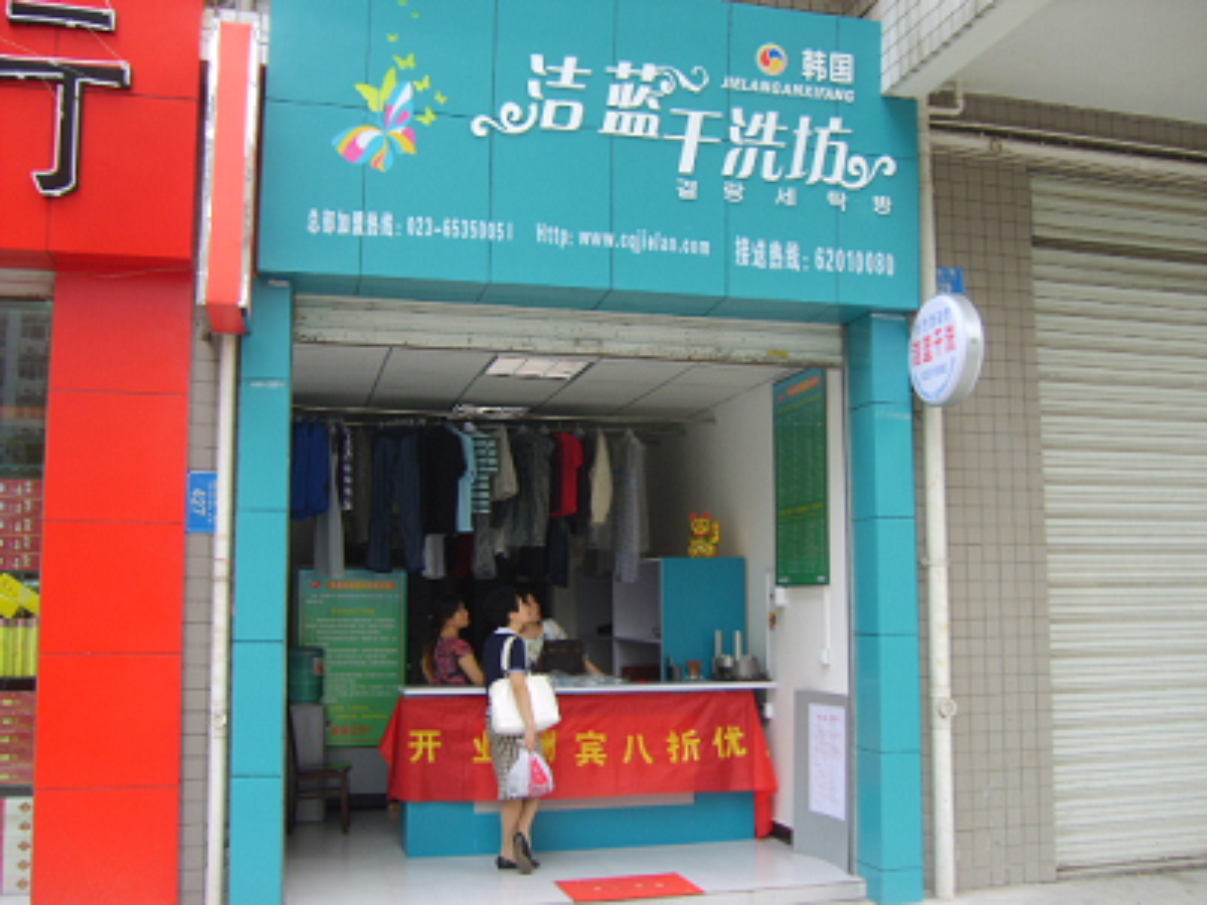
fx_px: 1220
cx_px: 604
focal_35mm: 35
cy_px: 452
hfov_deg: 52.6
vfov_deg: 40.7
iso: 50
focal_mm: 5.8
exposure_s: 1/45
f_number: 2.8
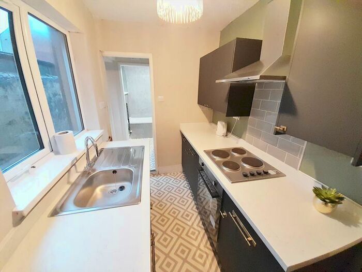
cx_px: 181
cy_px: 136
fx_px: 136
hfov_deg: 106.2
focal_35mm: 13
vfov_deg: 89.9
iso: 250
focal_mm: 1.13
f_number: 2.2
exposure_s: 1/25
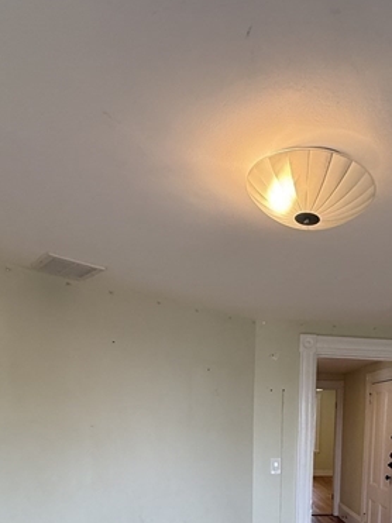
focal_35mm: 29
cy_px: 484
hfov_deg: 47.5
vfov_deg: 53.0
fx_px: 438
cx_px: 259
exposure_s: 1/120
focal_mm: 2.22
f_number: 2.2
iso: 160
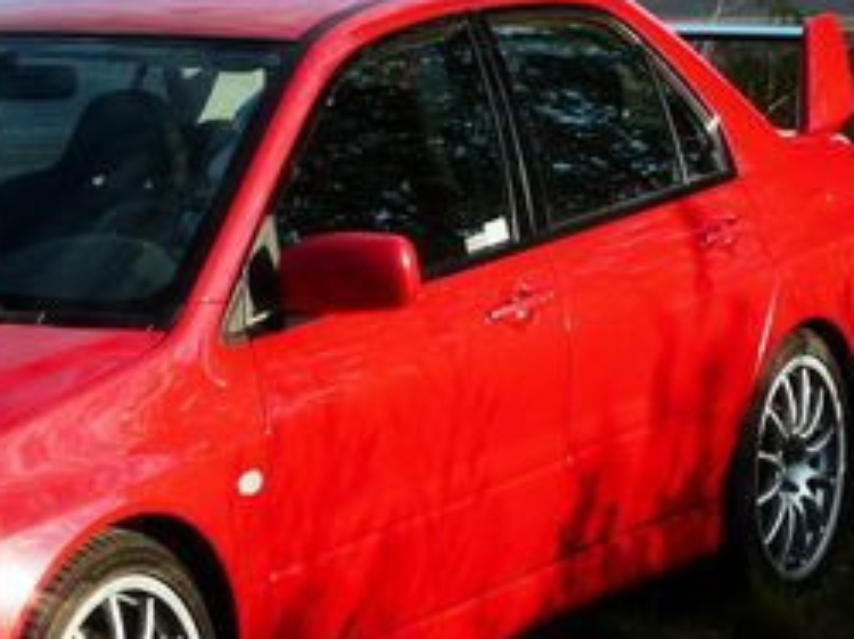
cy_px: 489
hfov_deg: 15.8
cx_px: 61
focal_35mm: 123
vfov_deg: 12.0
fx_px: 3032
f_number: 5.6
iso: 100
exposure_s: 1/320
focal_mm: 7.9
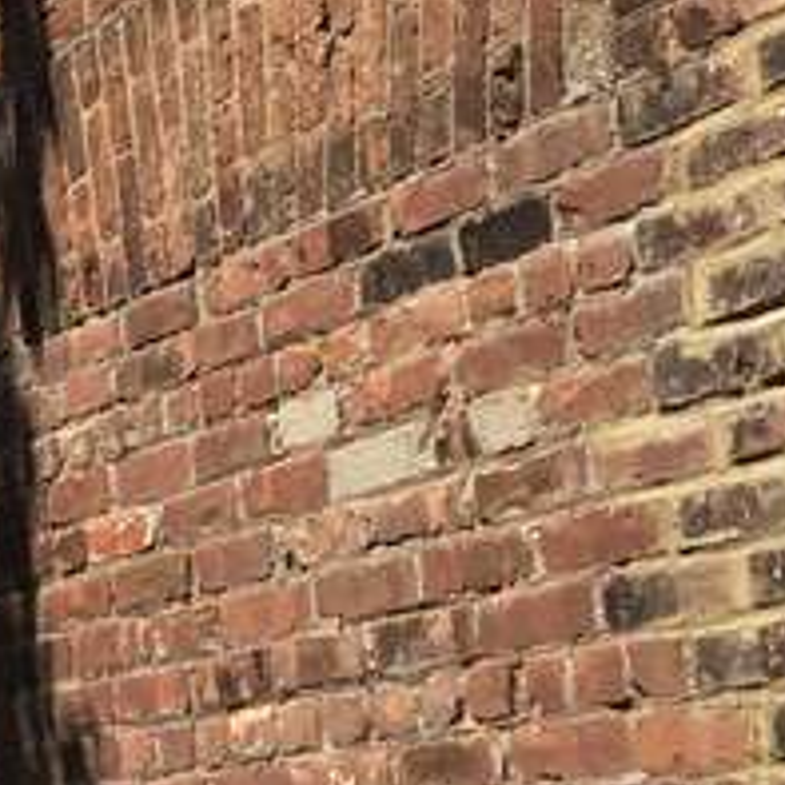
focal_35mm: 111
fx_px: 2848
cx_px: -315
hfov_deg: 14.8
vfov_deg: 14.9
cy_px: -295
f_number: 2.4
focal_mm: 3.3
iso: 25
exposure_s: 1/1274
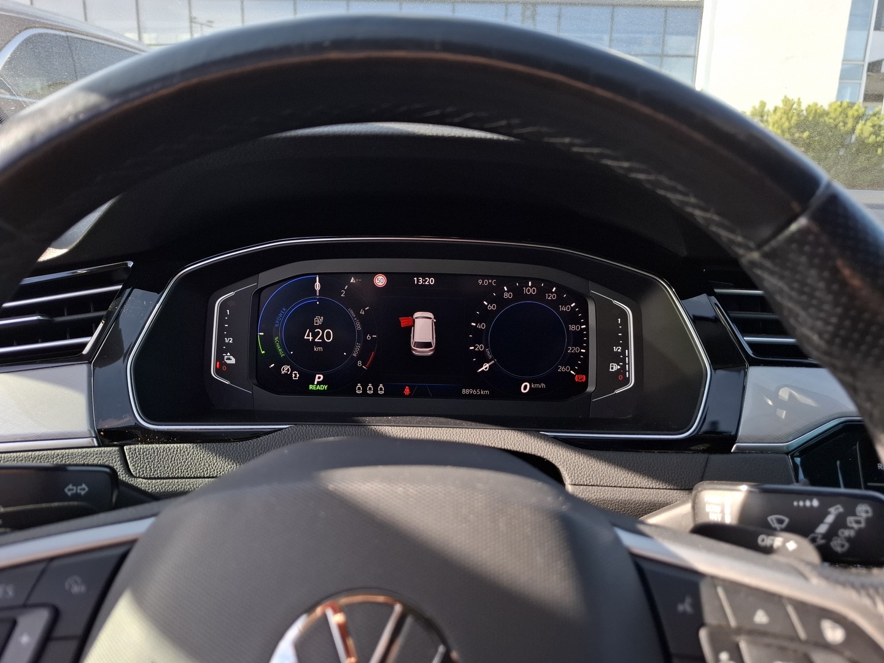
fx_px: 587
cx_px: 442
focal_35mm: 23
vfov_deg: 58.9
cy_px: 332
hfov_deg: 73.9
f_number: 1.8
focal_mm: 5.54
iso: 50
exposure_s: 1/277
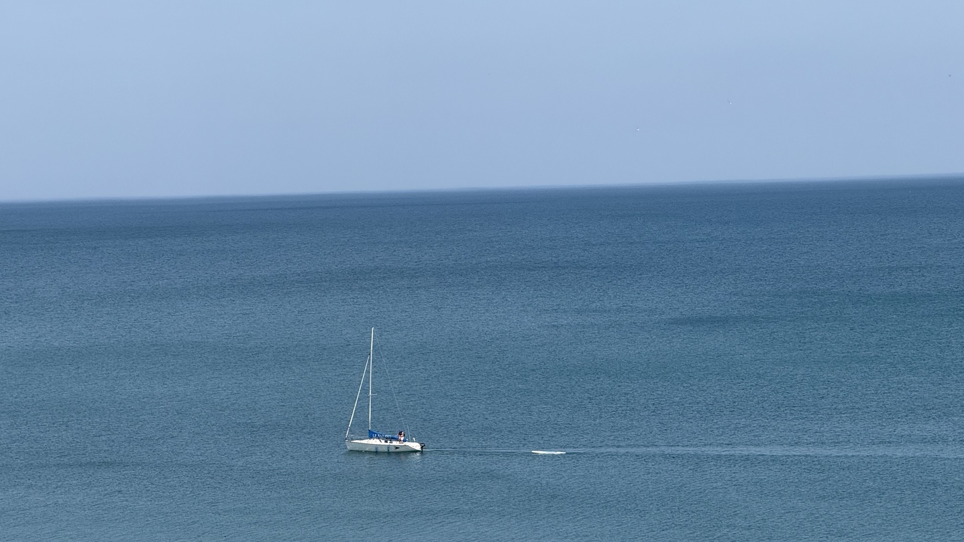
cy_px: 346
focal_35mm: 131
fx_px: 3348
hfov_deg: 16.4
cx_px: 482
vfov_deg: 9.3
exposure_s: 1/1689
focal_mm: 15.66
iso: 50
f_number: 2.8
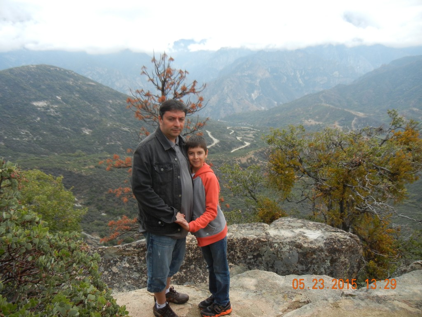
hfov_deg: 60.0
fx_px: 366
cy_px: 158
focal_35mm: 30
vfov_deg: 46.8
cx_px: 211
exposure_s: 1/684
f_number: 3.5
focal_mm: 5.4
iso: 160
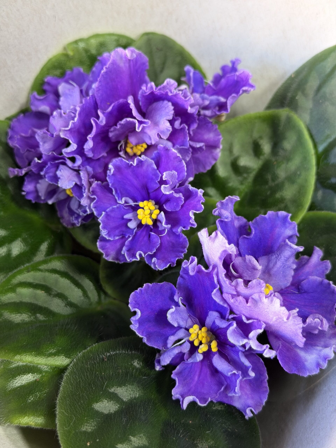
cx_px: 168
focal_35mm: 48
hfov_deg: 30.3
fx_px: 621
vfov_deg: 39.7
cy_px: 224
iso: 200
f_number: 1.78
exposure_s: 1/50
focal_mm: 6.76
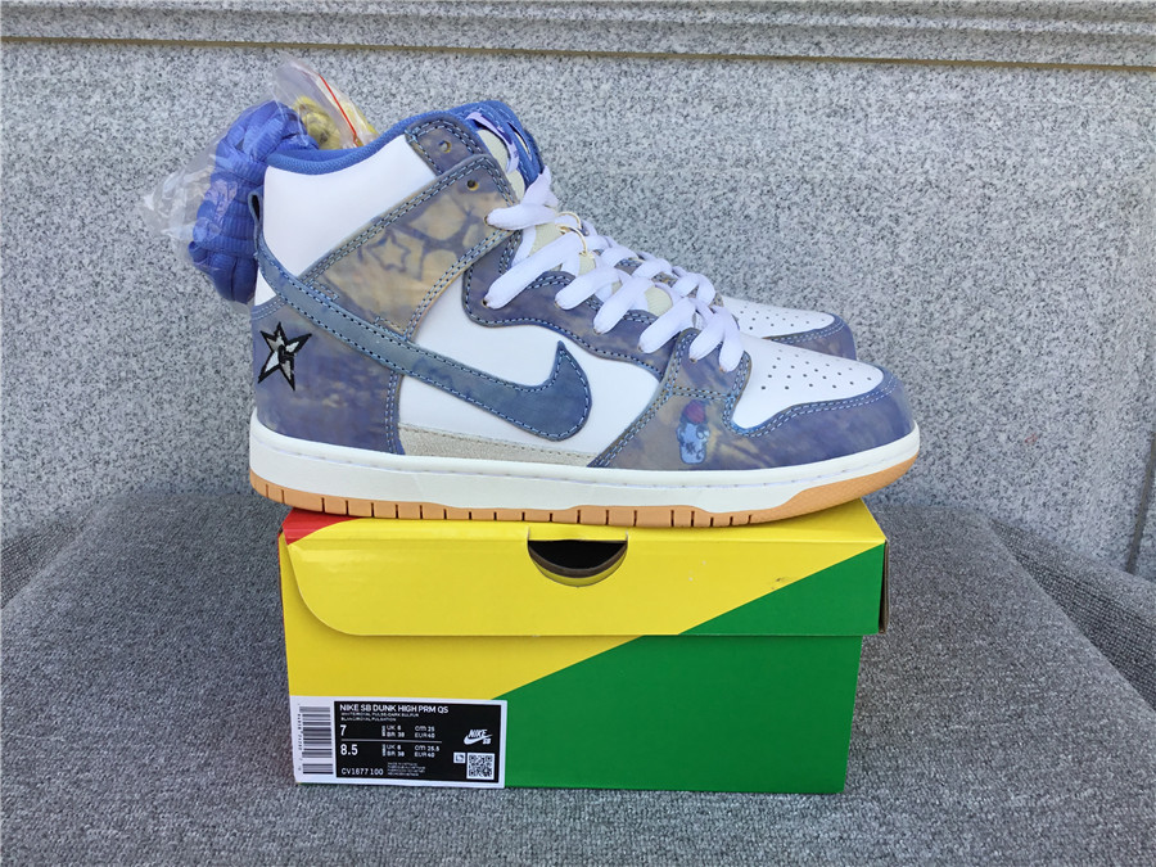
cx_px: 578
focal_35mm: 31
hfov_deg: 58.4
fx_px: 1035
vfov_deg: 45.4
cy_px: 434
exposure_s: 1/334
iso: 25
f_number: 2.4
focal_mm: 3.3
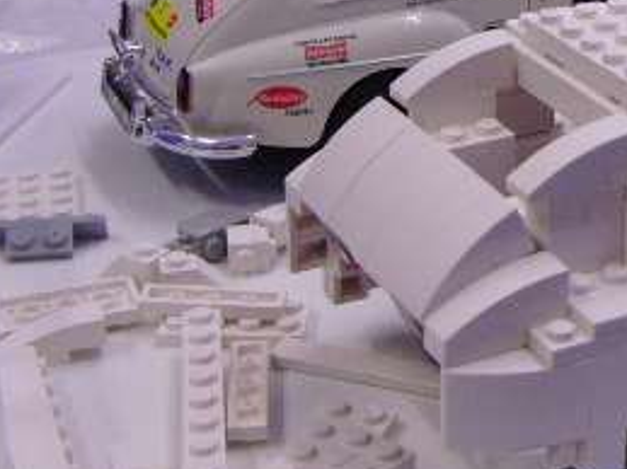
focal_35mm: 89
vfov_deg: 16.3
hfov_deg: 21.4
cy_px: 39
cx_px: 596
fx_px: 1611
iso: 200
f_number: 2.8
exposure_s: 1/50
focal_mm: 6
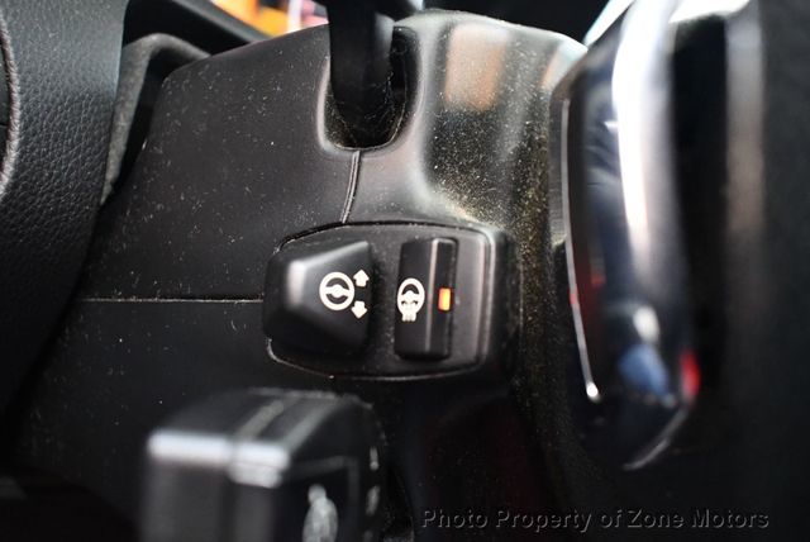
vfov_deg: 36.9
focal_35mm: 36
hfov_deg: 53.1
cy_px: 271
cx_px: 405
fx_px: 811
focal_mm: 18
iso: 4500
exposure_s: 1/60
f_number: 3.5
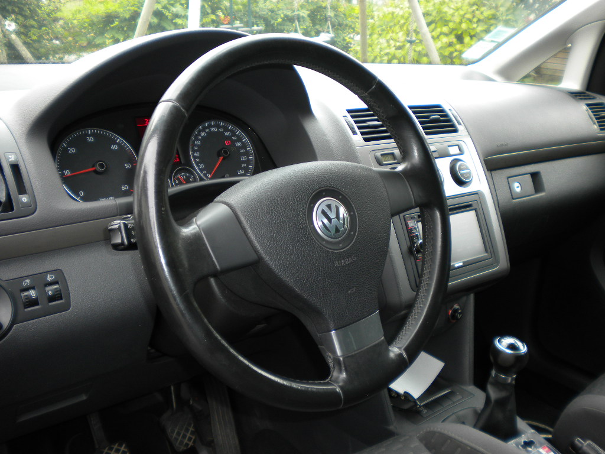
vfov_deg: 40.7
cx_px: 302
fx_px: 612
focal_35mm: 35
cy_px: 227
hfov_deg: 52.6
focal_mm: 6.3
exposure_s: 1/91.7
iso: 80
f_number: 3.1
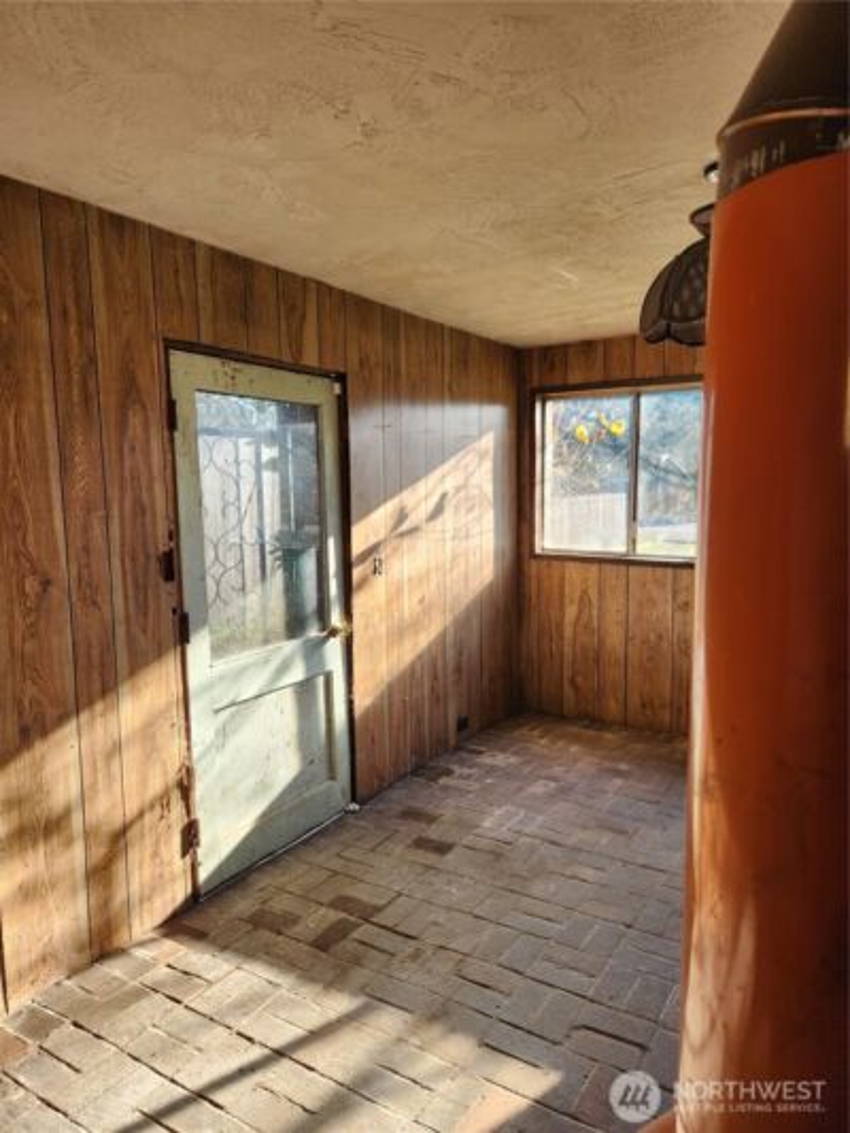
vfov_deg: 73.9
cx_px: 425
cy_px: 566
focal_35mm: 23
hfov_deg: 58.9
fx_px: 753
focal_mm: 5.4
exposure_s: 1/180
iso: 32
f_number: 1.8
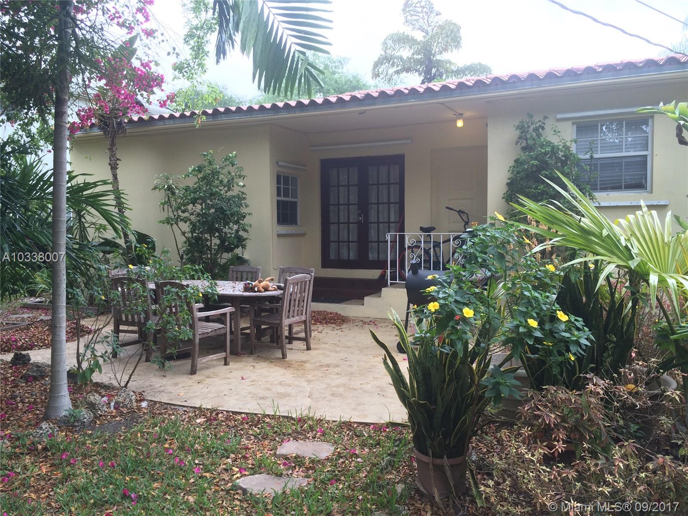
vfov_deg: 48.2
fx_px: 576
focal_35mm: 29
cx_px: 344
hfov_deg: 61.7
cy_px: 258
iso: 32
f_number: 2.2
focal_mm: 4.15
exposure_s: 1/143
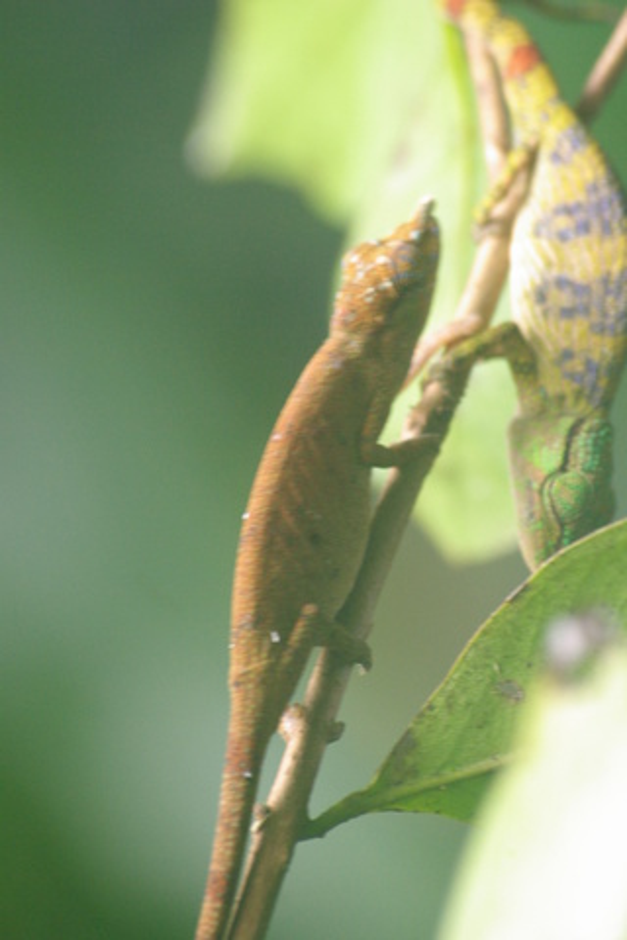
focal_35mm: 285
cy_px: 470
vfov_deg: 7.2
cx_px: 314
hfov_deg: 4.8
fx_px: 7445
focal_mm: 190
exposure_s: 1/30
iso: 800
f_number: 9.5
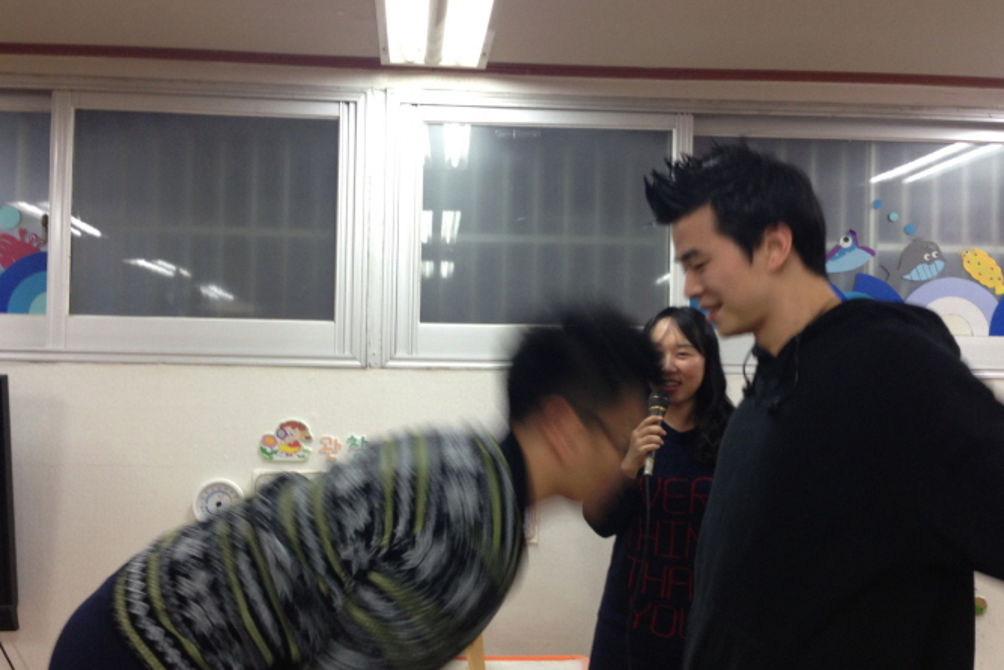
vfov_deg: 36.9
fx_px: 1004
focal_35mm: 36
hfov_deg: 53.1
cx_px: 492
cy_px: 355
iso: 80
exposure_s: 1/20
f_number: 2.4
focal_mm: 4.13
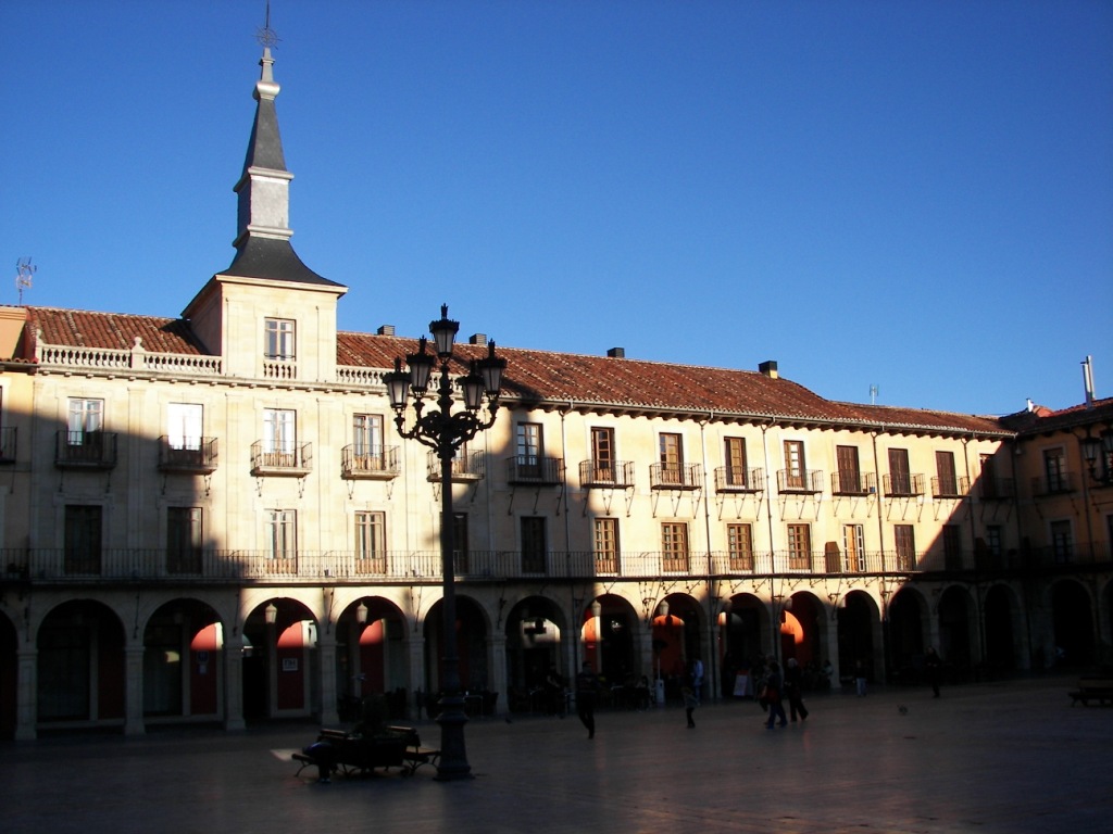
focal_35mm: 36
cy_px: 417
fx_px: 1157
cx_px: 556
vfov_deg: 39.7
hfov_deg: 51.4
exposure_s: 1/800
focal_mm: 6
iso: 50
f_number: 2.8
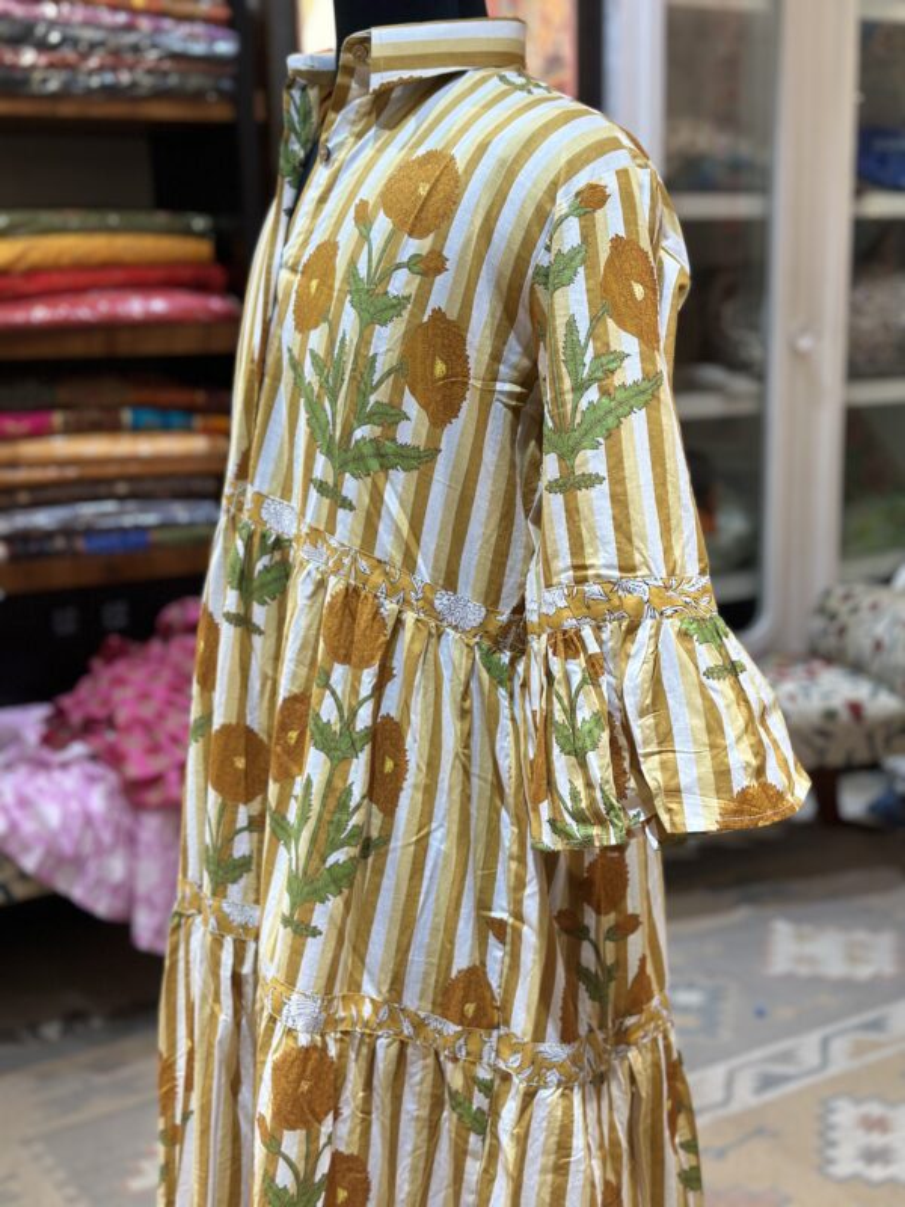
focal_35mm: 48
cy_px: 604
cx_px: 452
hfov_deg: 30.3
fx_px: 1673
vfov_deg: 39.7
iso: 125
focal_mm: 6.86
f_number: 1.78
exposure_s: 1/100
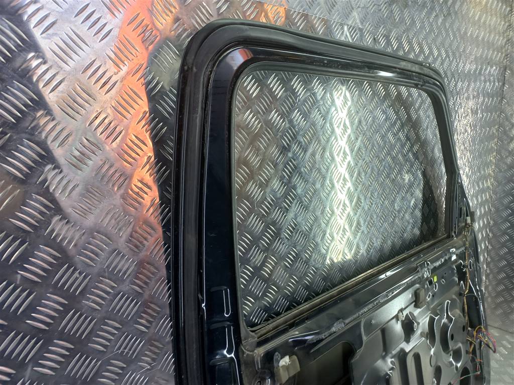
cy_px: 192
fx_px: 371
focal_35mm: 25
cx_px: 257
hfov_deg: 69.4
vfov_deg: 54.9
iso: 50
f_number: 1.8
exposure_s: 1/50
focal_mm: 4.6
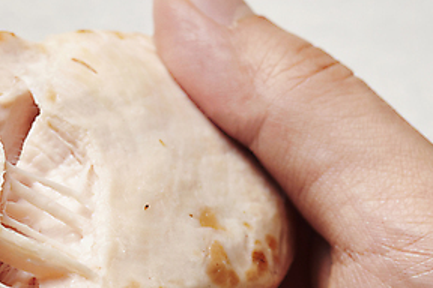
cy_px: 242
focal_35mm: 219
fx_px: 2634
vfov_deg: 6.3
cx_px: 44
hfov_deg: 9.4
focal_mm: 105
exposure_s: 1/125
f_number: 11
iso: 64
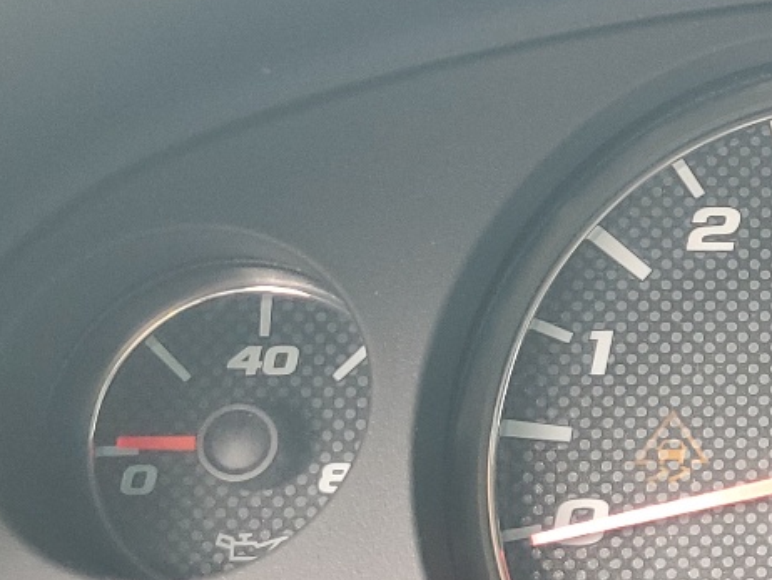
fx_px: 2008
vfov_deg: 16.4
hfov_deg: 18.4
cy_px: 416
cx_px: 1265
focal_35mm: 90
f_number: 1.5
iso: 60
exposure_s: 1/120
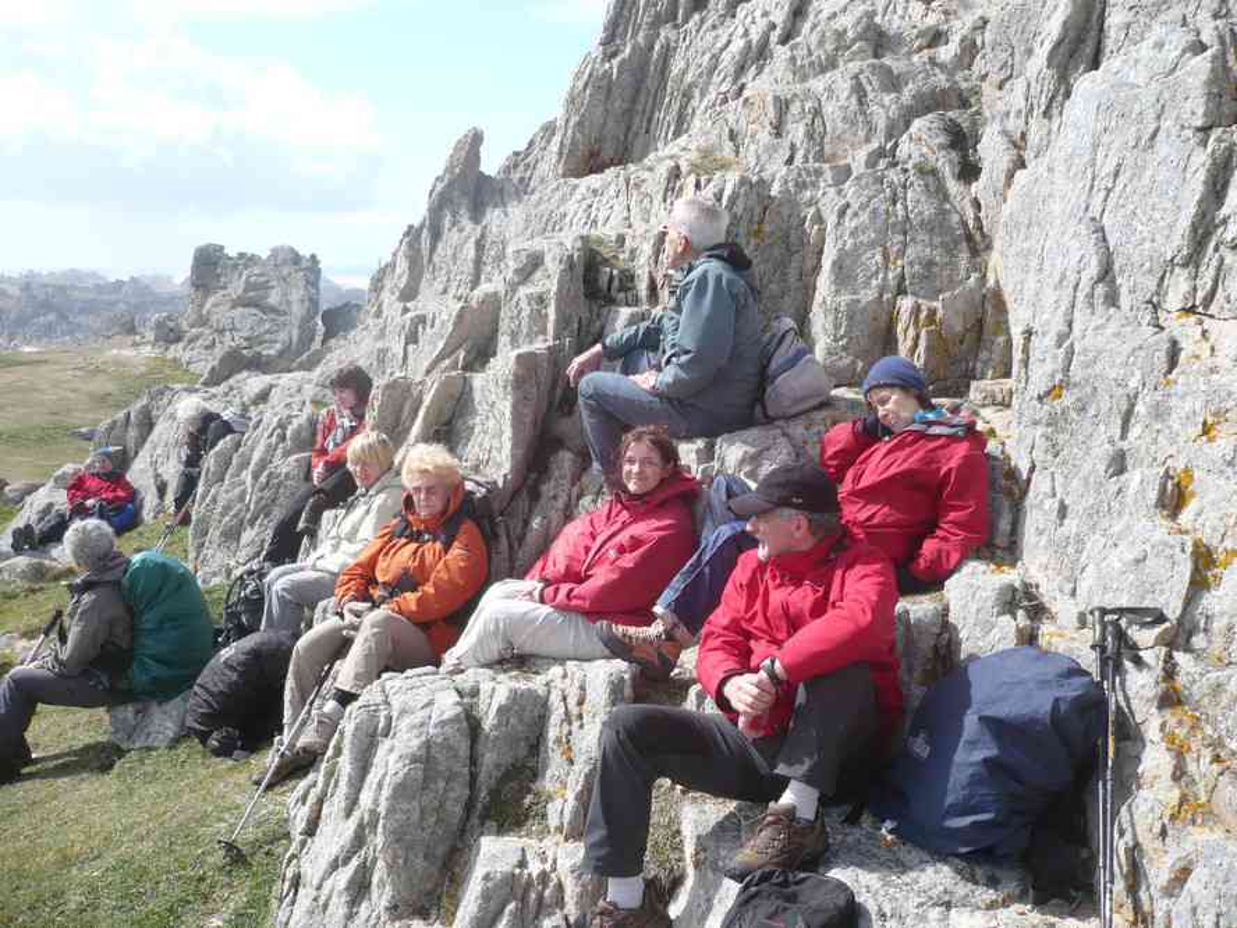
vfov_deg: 40.7
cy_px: 464
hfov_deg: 52.6
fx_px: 1251
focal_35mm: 35
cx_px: 618
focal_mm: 5.8
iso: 100
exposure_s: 1/800
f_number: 2.8
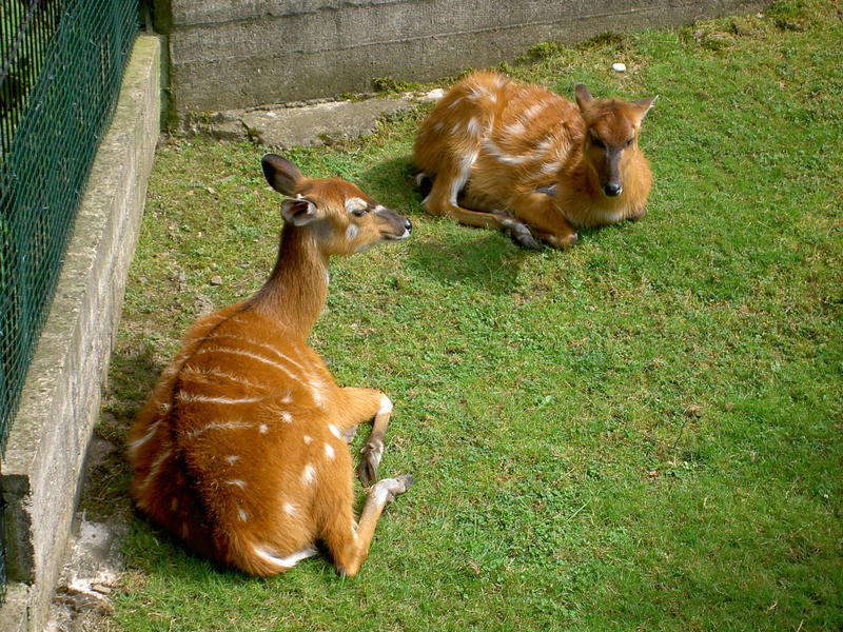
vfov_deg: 14.5
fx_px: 2484
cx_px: 422
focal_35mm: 102
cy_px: 316
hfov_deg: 19.3
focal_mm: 16.8
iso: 50
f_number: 4.9
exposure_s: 1/100
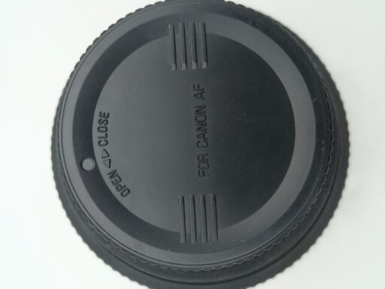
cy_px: 144
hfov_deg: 71.5
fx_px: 267
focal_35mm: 24
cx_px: 192
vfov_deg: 56.9
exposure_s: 1/448
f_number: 1.8
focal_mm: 5.56
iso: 100
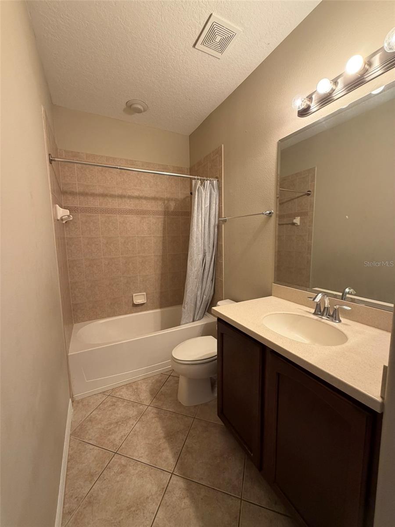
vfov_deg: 102.1
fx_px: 213
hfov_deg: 85.7
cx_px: 198
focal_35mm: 14
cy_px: 264
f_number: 2.2
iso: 200
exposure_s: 1/60
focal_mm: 2.22
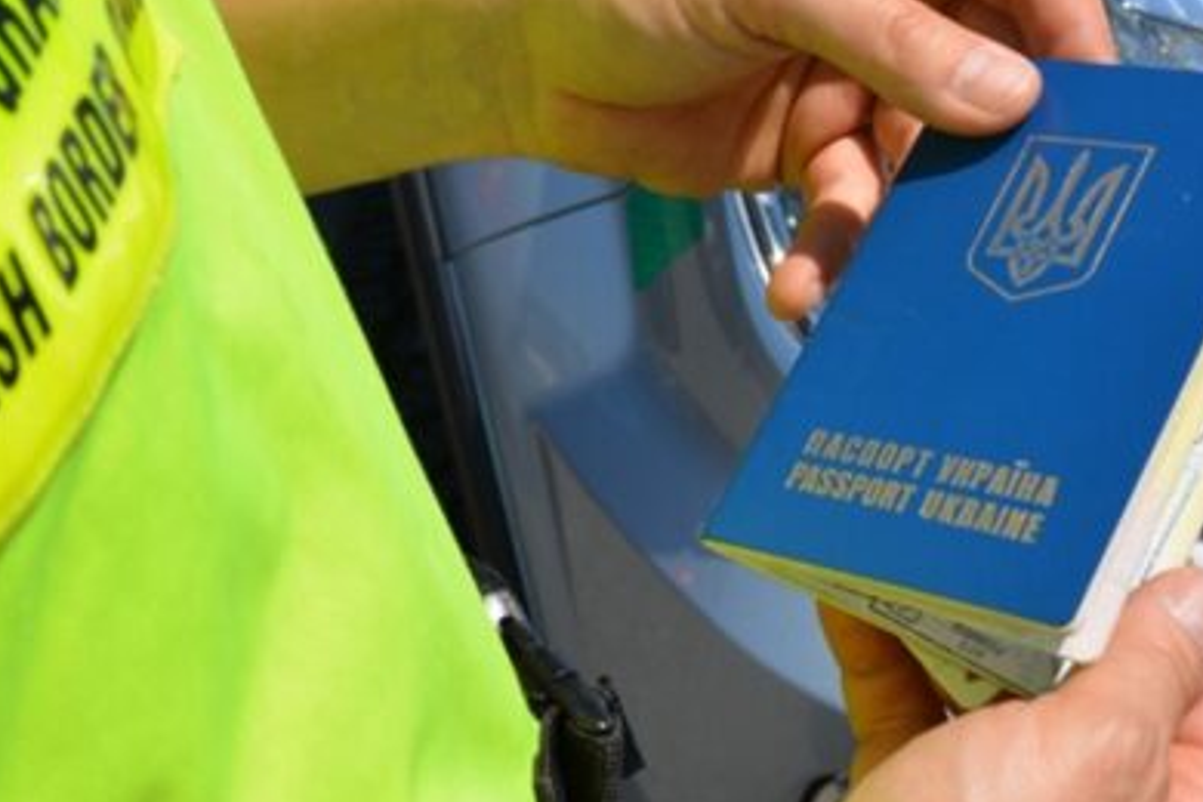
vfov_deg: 18.2
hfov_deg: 26.9
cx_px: 713
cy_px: 345
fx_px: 2506
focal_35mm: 75
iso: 100
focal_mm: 28
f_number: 9
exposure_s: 1/400
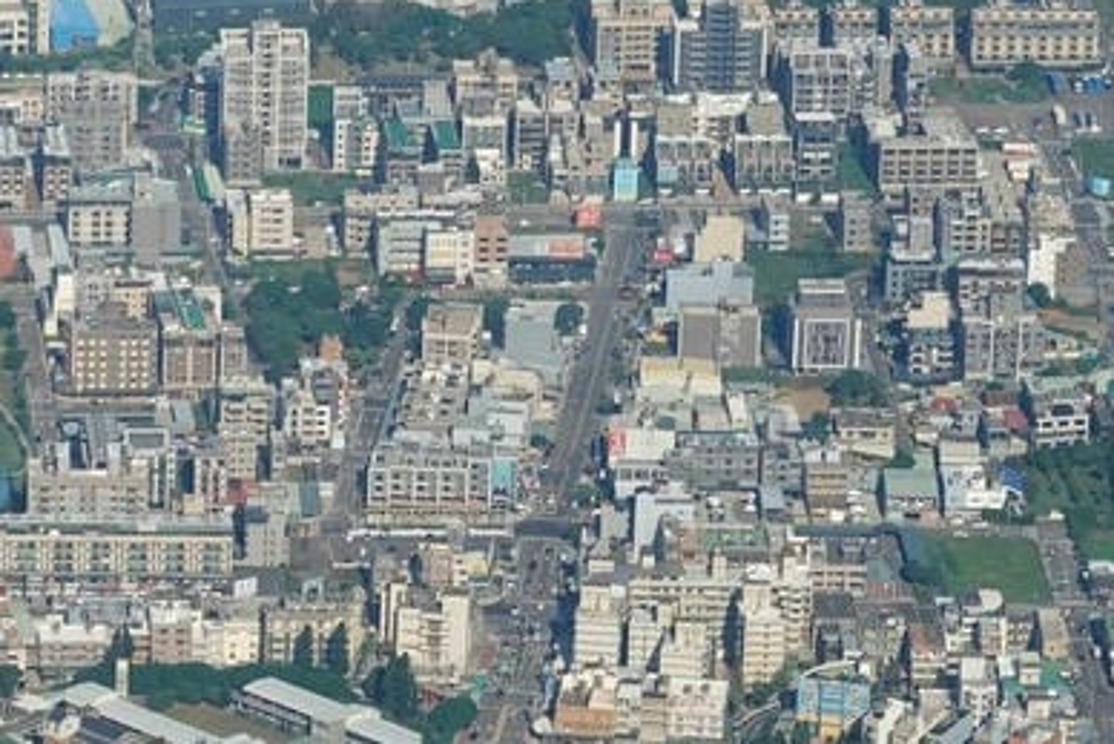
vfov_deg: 4.7
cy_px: 951
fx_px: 9101
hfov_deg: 6.9
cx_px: -327
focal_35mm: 294
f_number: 4.5
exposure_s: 1/800
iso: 100
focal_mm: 34.64
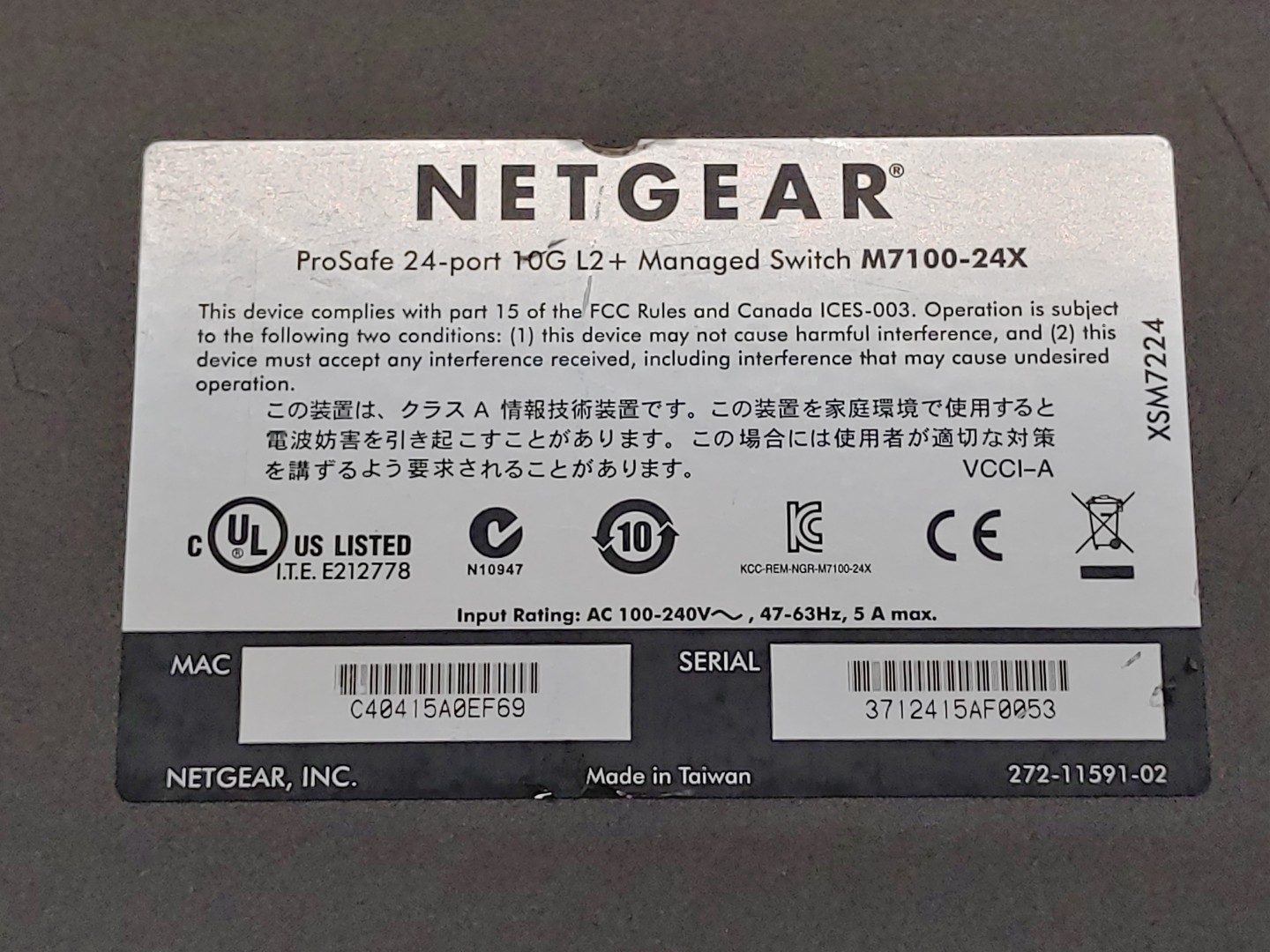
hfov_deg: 27.0
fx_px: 2642
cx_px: 635
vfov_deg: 20.4
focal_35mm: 72
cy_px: 476
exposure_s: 1/560
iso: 50
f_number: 1.8
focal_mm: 4.36
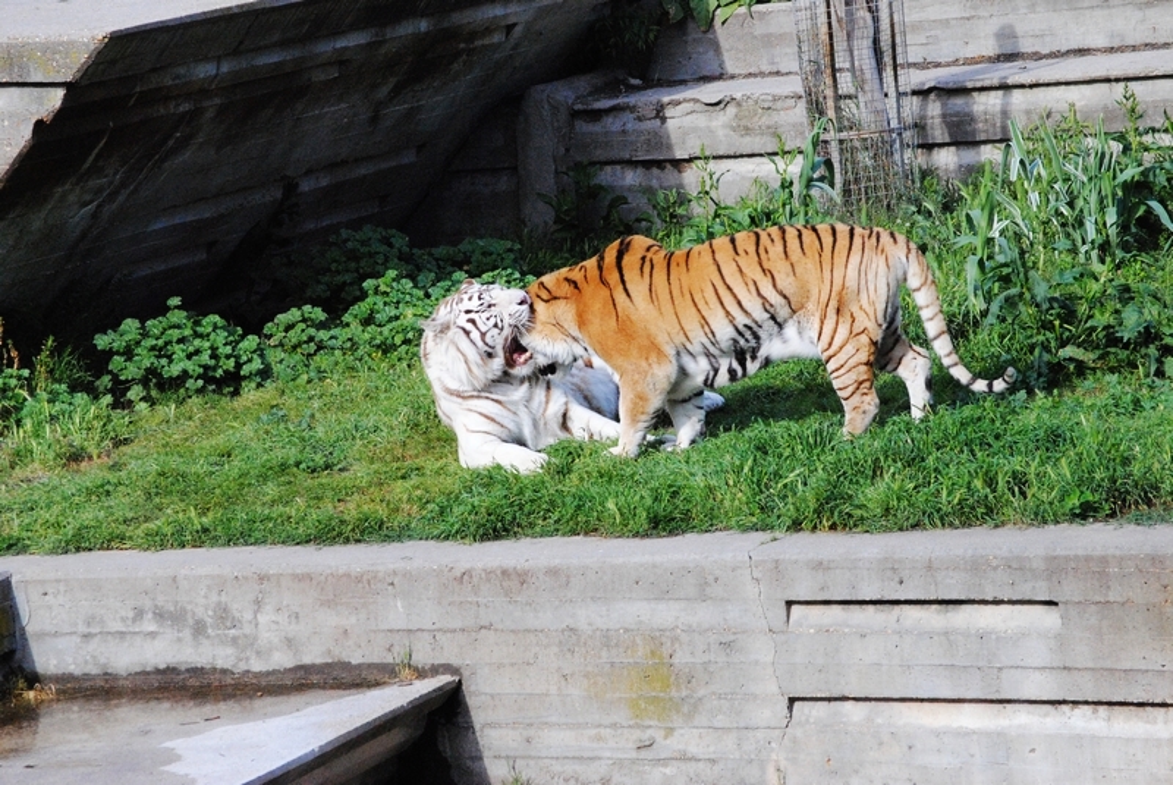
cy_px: 392
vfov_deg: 8.3
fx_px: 5381
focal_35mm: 165
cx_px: 586
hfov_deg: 12.4
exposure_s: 1/1600
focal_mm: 110
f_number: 8
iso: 1600
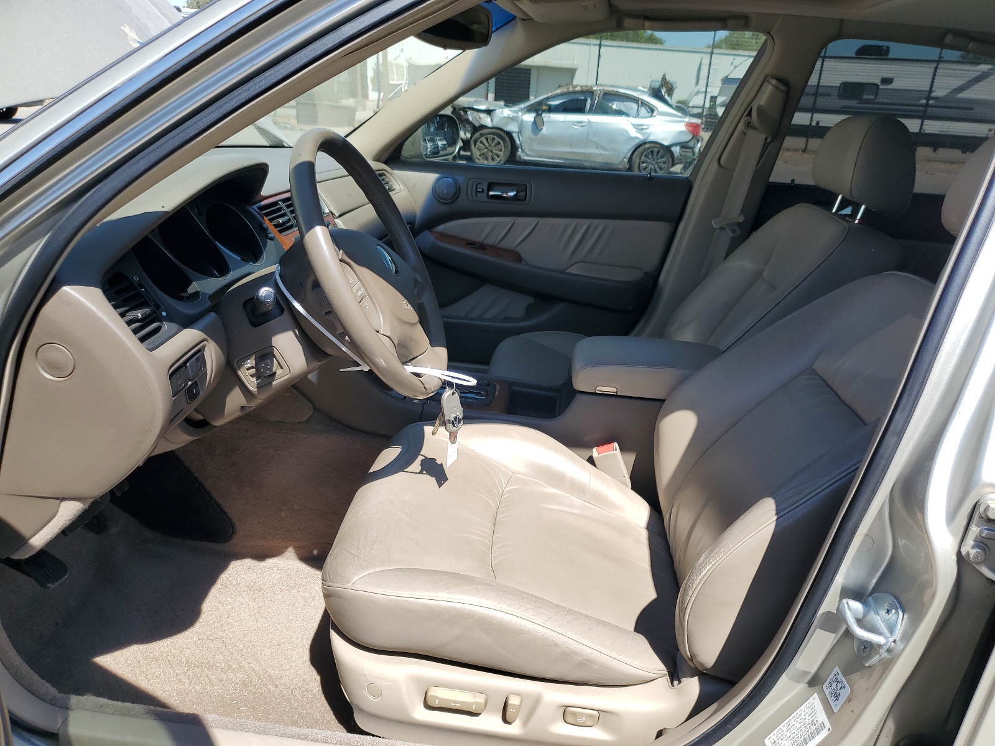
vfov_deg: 53.1
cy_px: 373
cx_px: 498
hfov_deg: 67.3
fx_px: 747
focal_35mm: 26
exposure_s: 1/1429
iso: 50
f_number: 1.5
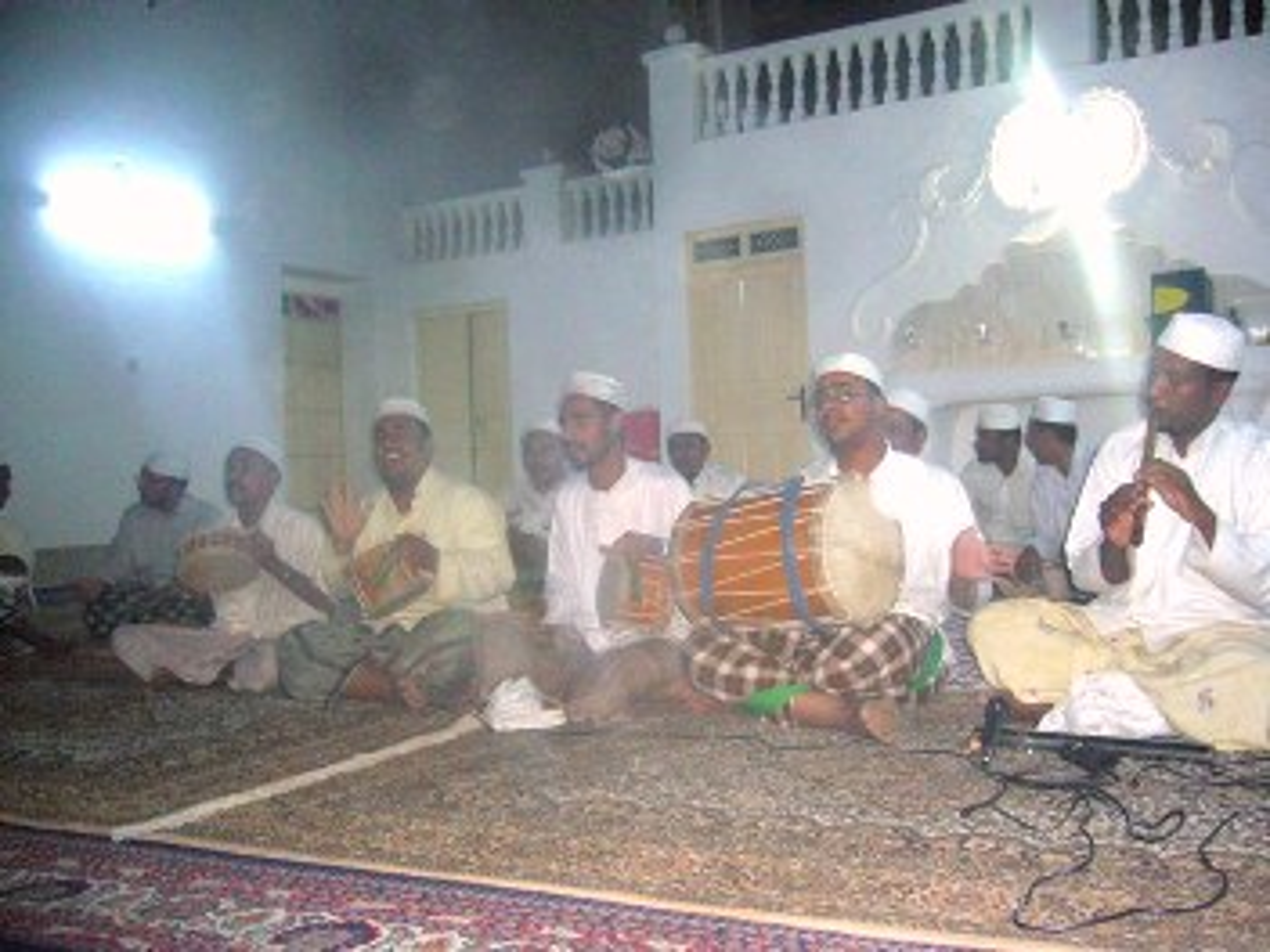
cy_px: 476
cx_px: 635
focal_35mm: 35
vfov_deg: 40.7
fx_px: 1284
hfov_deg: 52.6
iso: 400
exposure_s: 1/30
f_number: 2.8
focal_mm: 5.8
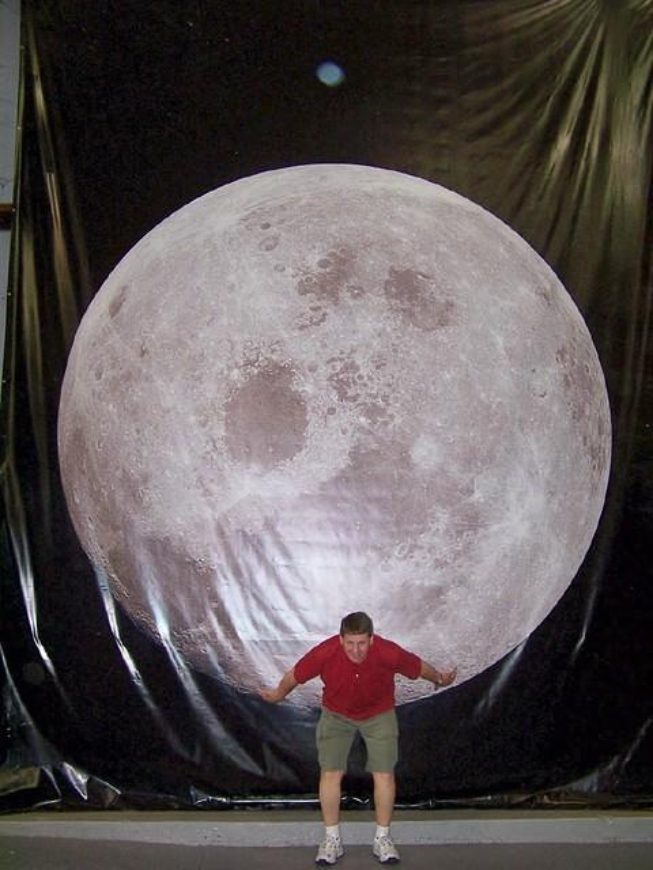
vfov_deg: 49.0
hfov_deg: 37.7
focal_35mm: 38
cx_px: 326
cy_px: 435
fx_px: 956
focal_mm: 6.3
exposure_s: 1/60
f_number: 2.8
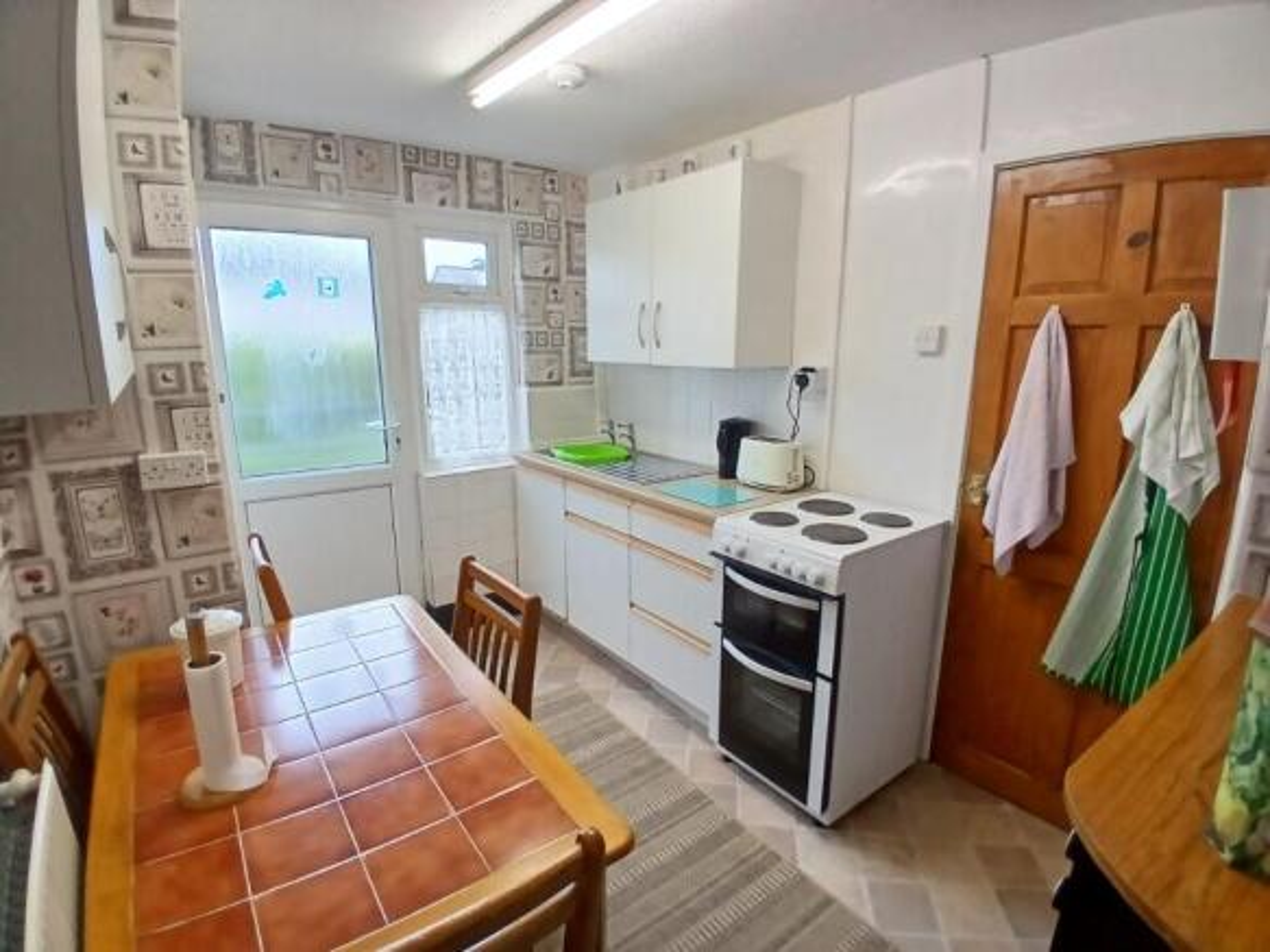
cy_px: 476
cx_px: 635
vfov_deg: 74.7
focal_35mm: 17
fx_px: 624
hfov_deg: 91.0
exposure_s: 1/33.3
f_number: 2.2
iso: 125
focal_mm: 1.4
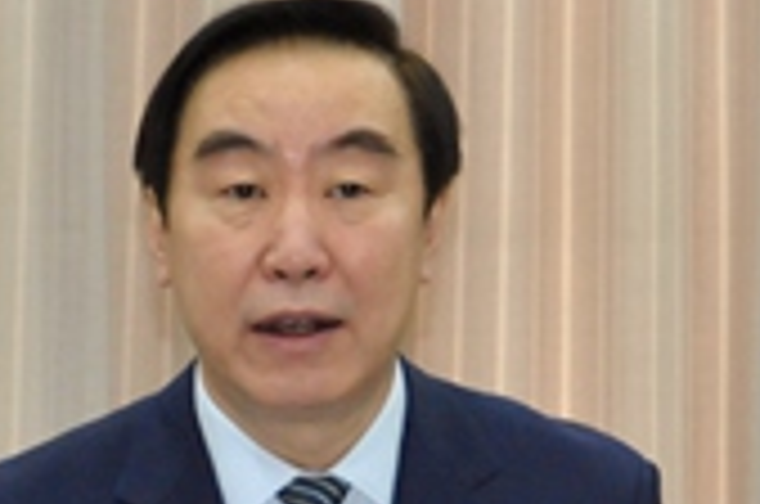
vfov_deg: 4.5
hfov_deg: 6.8
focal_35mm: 302
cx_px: 229
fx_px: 6363
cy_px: 385
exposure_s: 1/200
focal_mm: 85
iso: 6400
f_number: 5.6
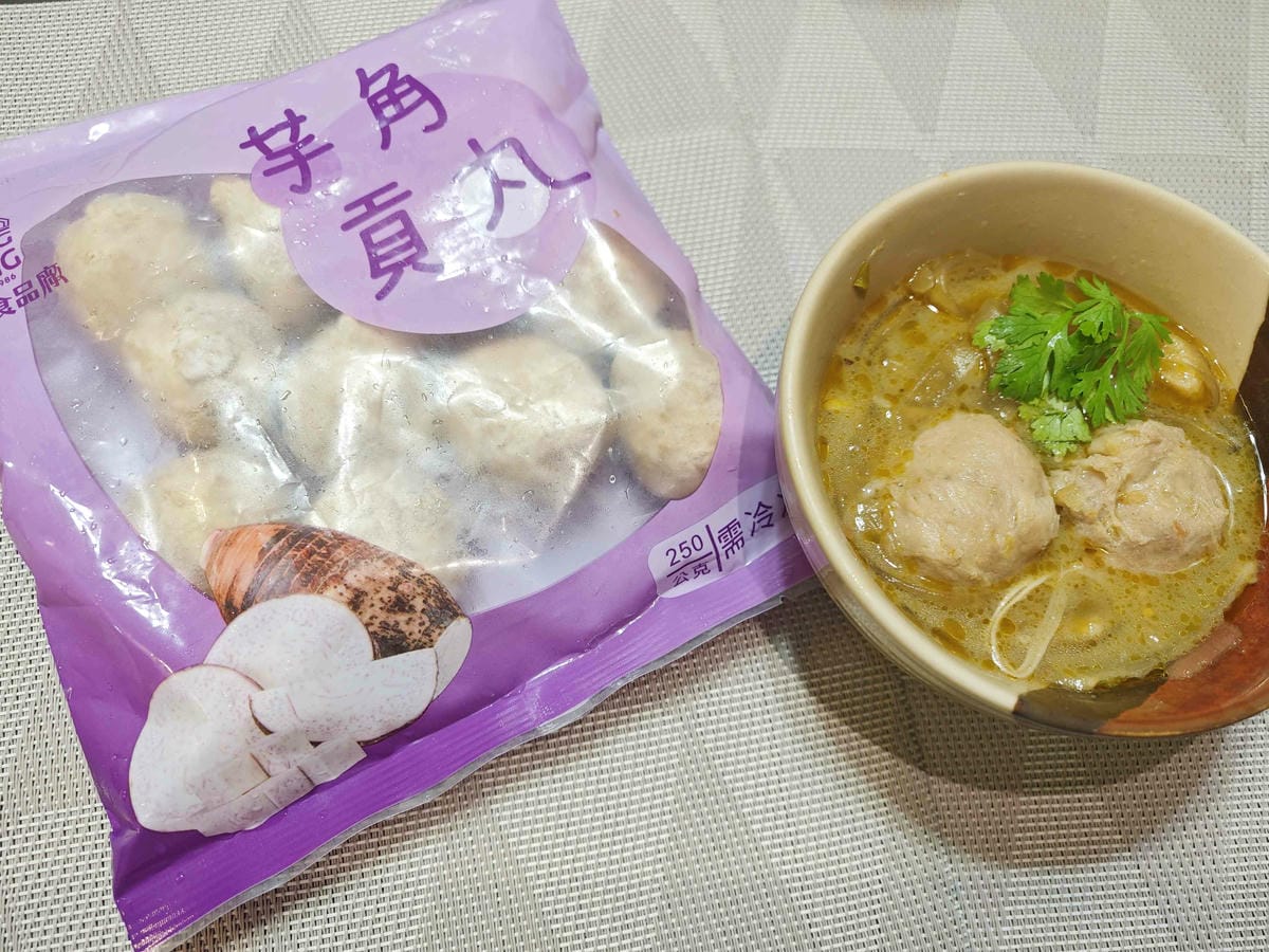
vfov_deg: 58.9
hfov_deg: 73.9
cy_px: 476
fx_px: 843
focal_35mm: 23
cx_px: 634
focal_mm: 8.72
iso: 500
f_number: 2.8
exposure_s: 1/60
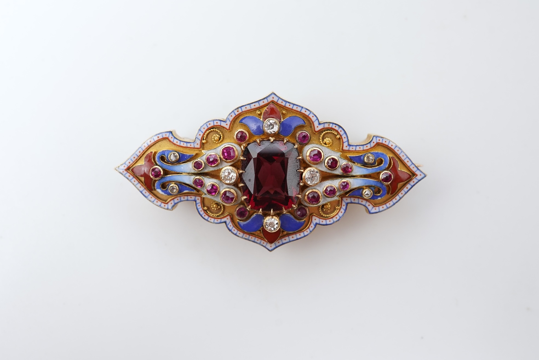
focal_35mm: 45
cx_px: 270
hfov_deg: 43.6
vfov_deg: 29.9
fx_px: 674
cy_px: 180
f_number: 14
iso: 640
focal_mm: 30
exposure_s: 1/125
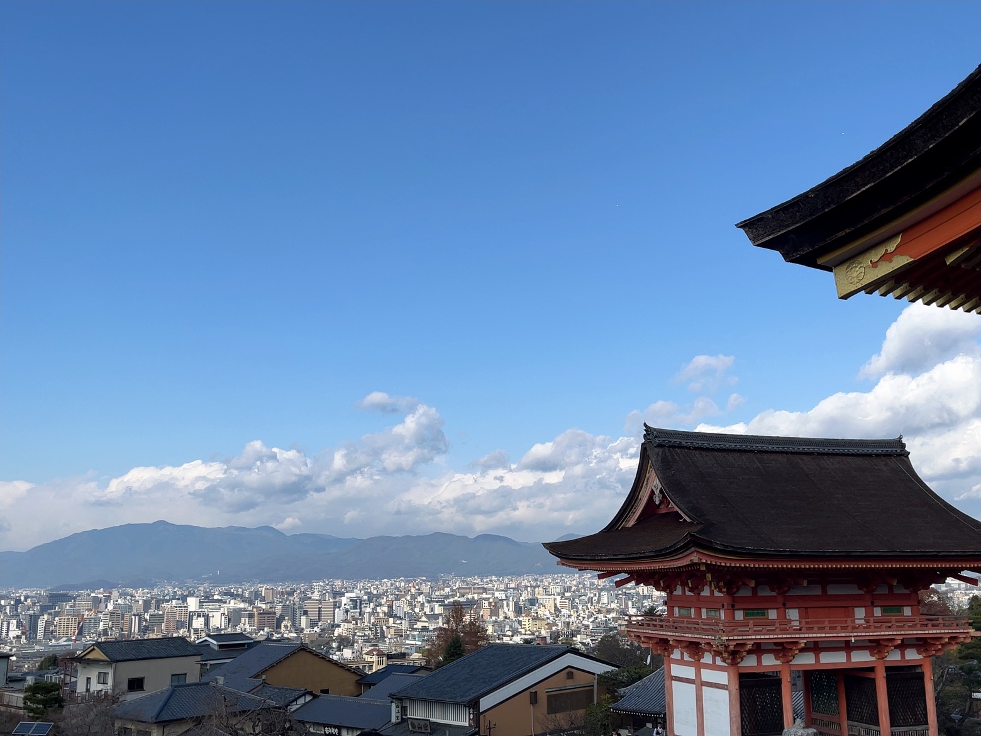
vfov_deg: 40.7
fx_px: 992
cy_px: 368
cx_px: 490
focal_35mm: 35
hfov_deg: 52.6
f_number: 1.6
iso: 50
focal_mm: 5.1
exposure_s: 1/4484
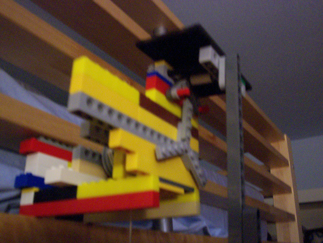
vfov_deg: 39.7
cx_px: 162
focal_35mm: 36
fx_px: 336
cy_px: 122
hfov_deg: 51.4
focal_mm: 5.9
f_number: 4.5
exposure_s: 1/8
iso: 400
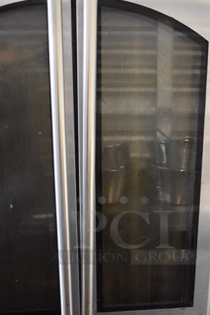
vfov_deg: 36.2
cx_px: 123
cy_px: 228
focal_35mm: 54
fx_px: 472
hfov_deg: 25.0
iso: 6400
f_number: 3.5
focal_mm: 18
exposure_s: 1/125
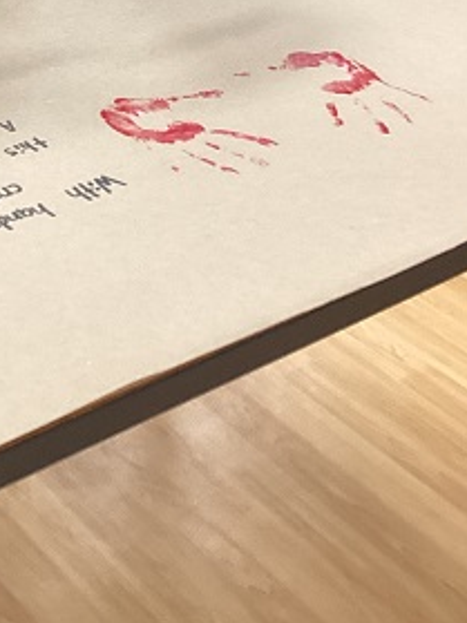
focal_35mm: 74
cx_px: -60
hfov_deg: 19.0
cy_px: -92
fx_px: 1332
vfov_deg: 24.3
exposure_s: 1/60
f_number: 2.4
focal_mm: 3.3
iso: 160
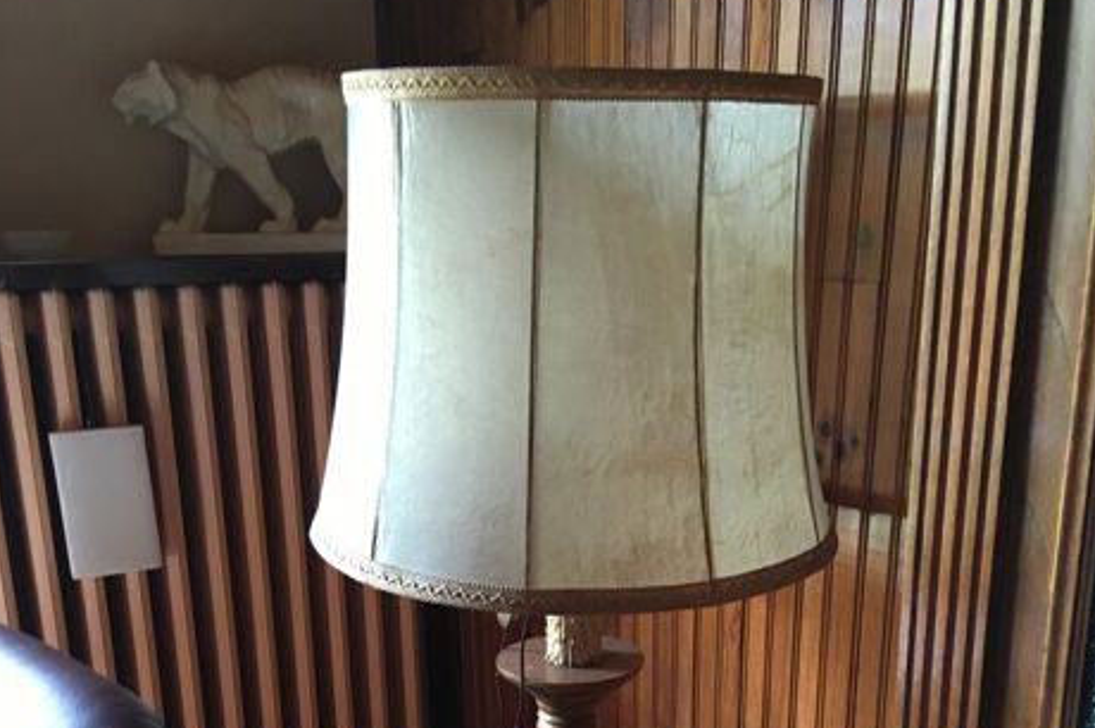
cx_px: 552
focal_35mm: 42
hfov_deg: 46.4
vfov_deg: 30.5
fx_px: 1277
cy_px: 649
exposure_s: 1/20
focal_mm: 4.15
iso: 200
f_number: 2.2
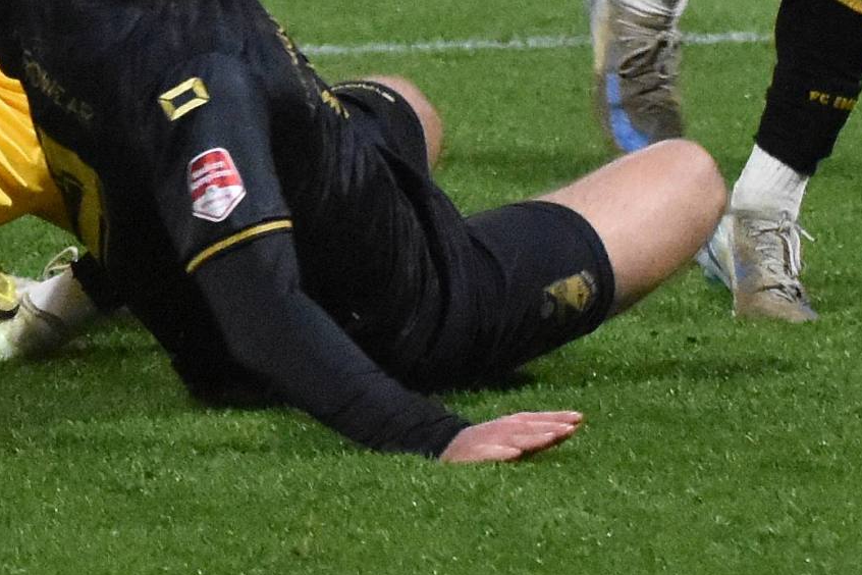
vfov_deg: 4.9
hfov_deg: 7.4
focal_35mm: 279
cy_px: -34
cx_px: 77
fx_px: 6680
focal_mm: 82
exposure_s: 1/800
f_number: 2.8
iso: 3200
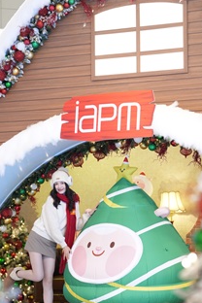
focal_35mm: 127
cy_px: 167
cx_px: 83
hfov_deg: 10.8
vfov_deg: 16.1
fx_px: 1069
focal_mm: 88
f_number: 2
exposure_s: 1/250
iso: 1250
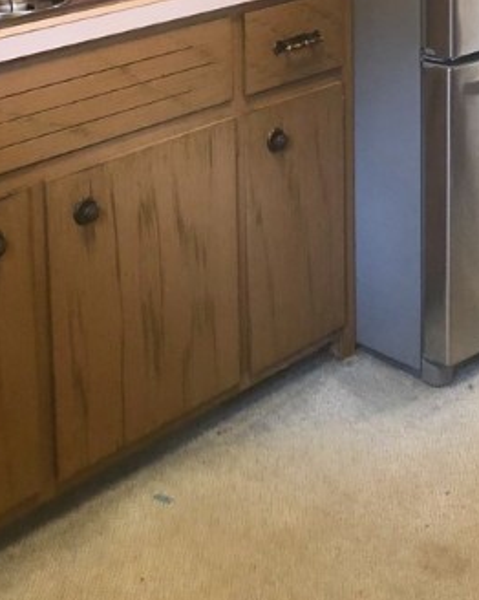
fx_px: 1135
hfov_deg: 23.8
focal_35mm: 64
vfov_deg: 26.8
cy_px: -90
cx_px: 196
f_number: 1.8
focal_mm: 4
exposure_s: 1/15
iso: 100
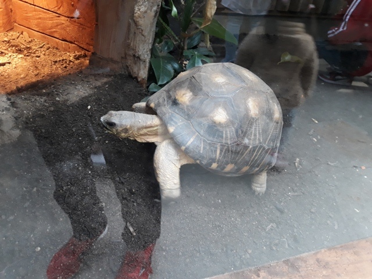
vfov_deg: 51.4
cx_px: 186
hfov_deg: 65.3
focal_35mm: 27
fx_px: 290
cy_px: 140
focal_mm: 3.71
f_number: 1.7
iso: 200
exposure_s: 1/40
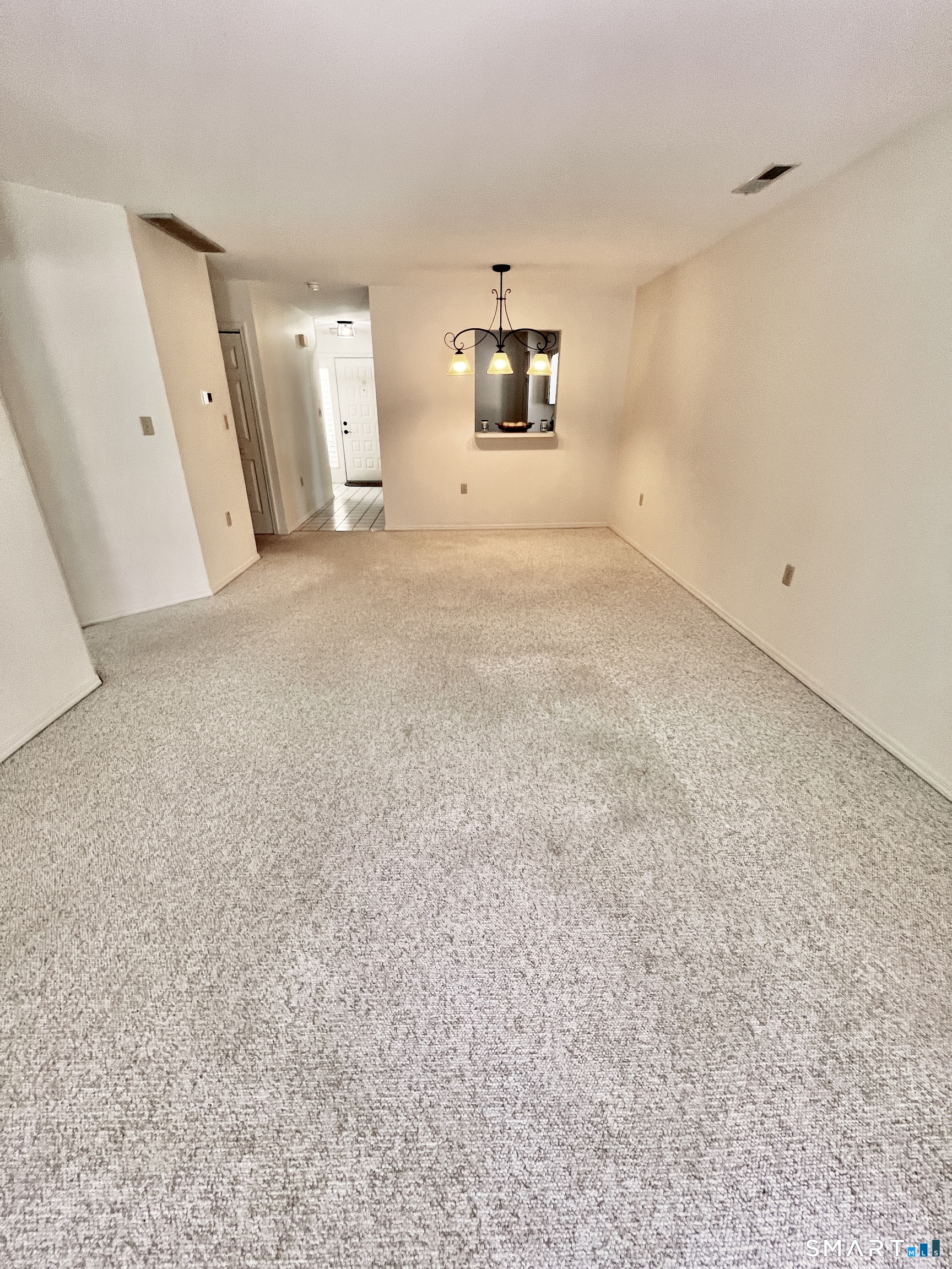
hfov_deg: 89.9
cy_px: 634
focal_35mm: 13
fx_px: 477
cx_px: 476
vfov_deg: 106.2
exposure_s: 1/120
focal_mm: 1.57
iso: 160
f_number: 1.8
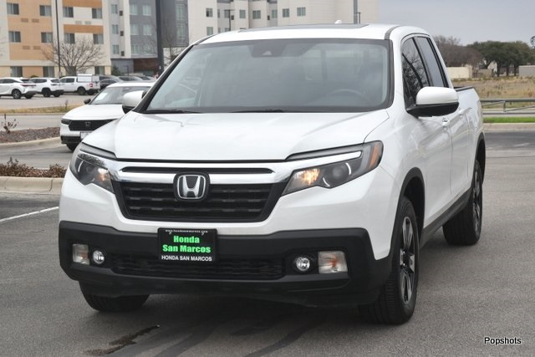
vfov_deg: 18.2
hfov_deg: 27.0
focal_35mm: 75
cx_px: 268
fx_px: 1115
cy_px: 178
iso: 200
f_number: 8
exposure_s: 1/250
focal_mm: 50
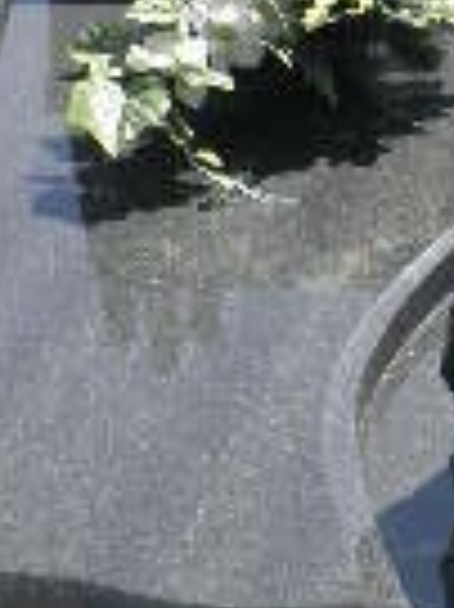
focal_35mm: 114
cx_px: 306
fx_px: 1997
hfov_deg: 13.0
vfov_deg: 17.3
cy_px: 239
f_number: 8.3
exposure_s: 1/100
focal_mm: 4.3
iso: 64
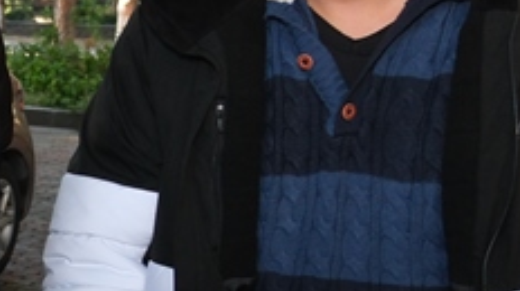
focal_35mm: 111
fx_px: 1529
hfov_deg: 16.3
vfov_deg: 10.7
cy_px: 364
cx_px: -415
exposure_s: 1/250
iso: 800
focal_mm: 16
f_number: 4
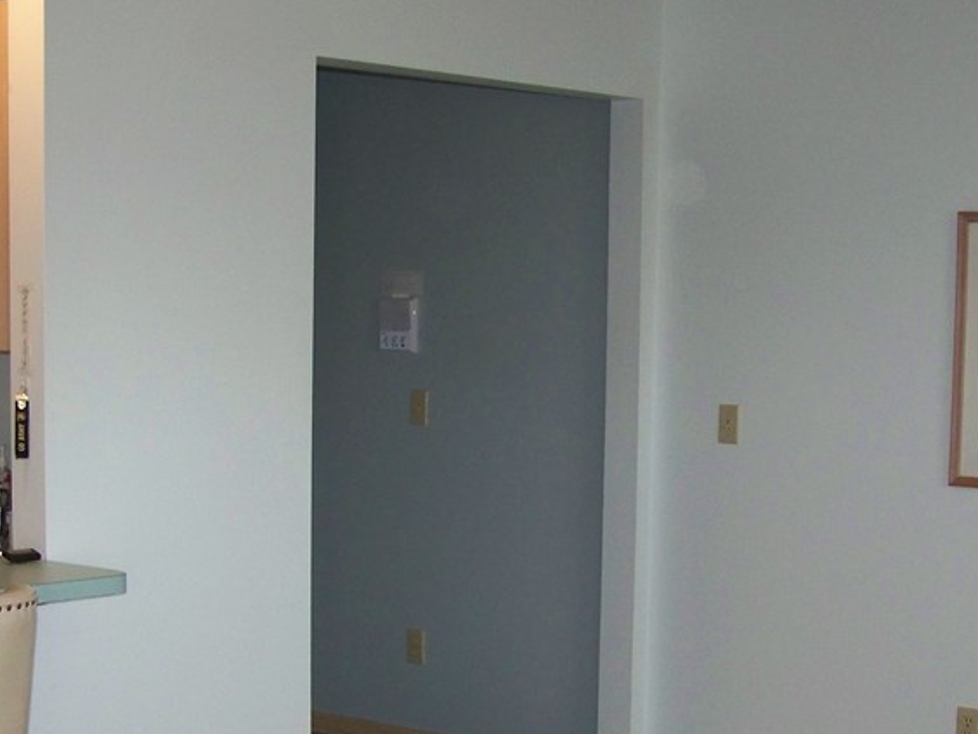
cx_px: 529
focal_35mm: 69
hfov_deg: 28.2
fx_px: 1949
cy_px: 557
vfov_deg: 21.1
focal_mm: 6.3
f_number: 2.8
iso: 200
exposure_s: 1/40
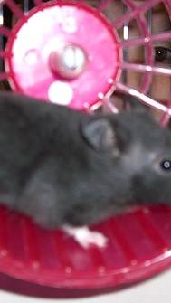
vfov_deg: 26.8
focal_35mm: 79
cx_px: 87
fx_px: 635
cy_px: 150
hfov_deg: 15.3
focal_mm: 7.9
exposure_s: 1/60
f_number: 2.8
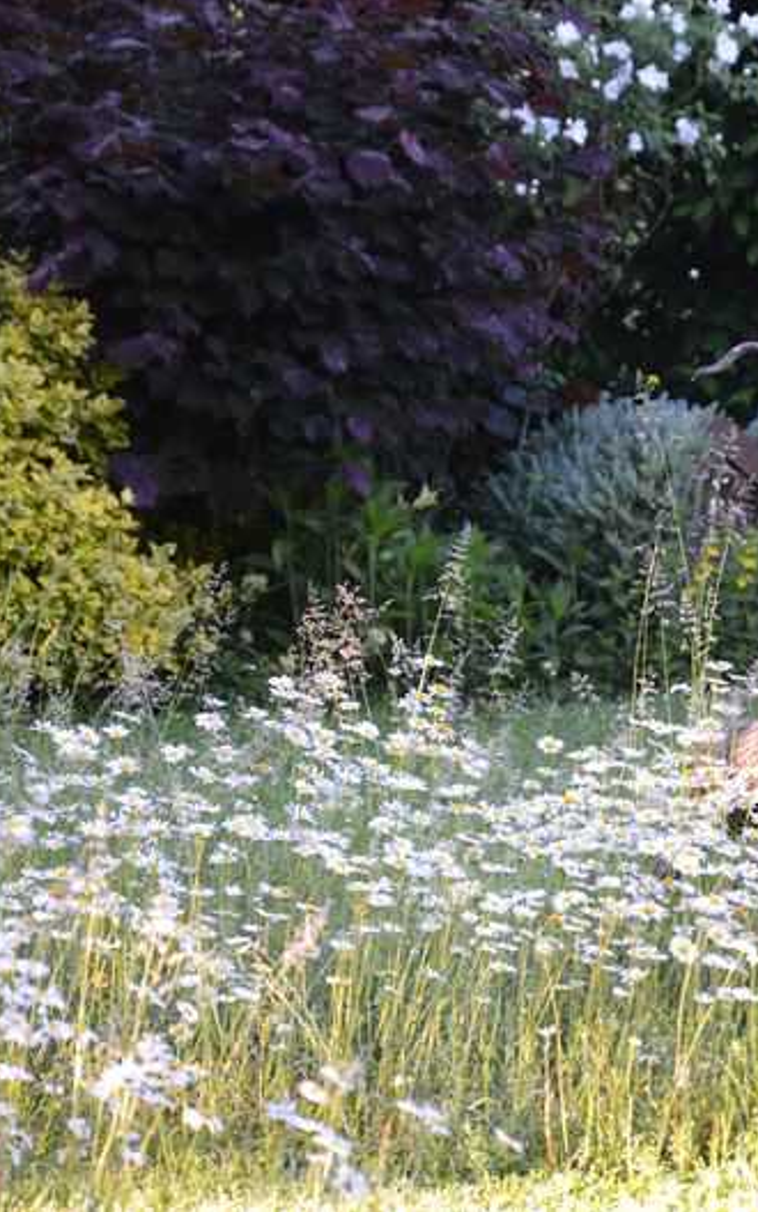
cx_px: 820
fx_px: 8024
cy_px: 605
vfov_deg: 8.6
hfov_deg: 5.4
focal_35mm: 243
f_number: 5.6
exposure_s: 1/80
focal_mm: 105
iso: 800
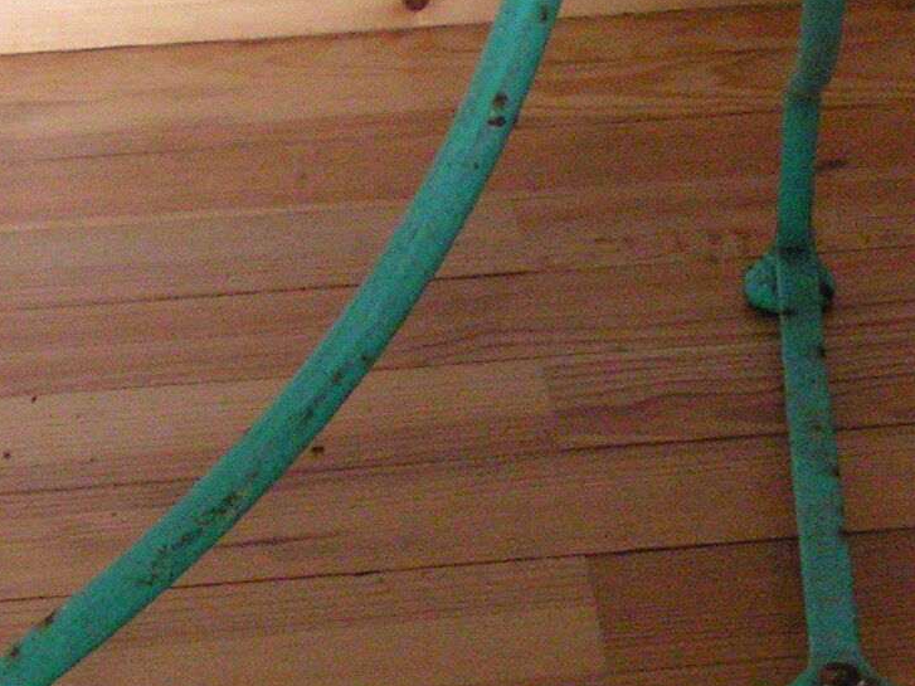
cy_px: 274
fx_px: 2828
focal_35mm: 107
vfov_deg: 13.8
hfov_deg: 18.2
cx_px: 777
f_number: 3.5
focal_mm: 5.8
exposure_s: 1/50
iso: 400
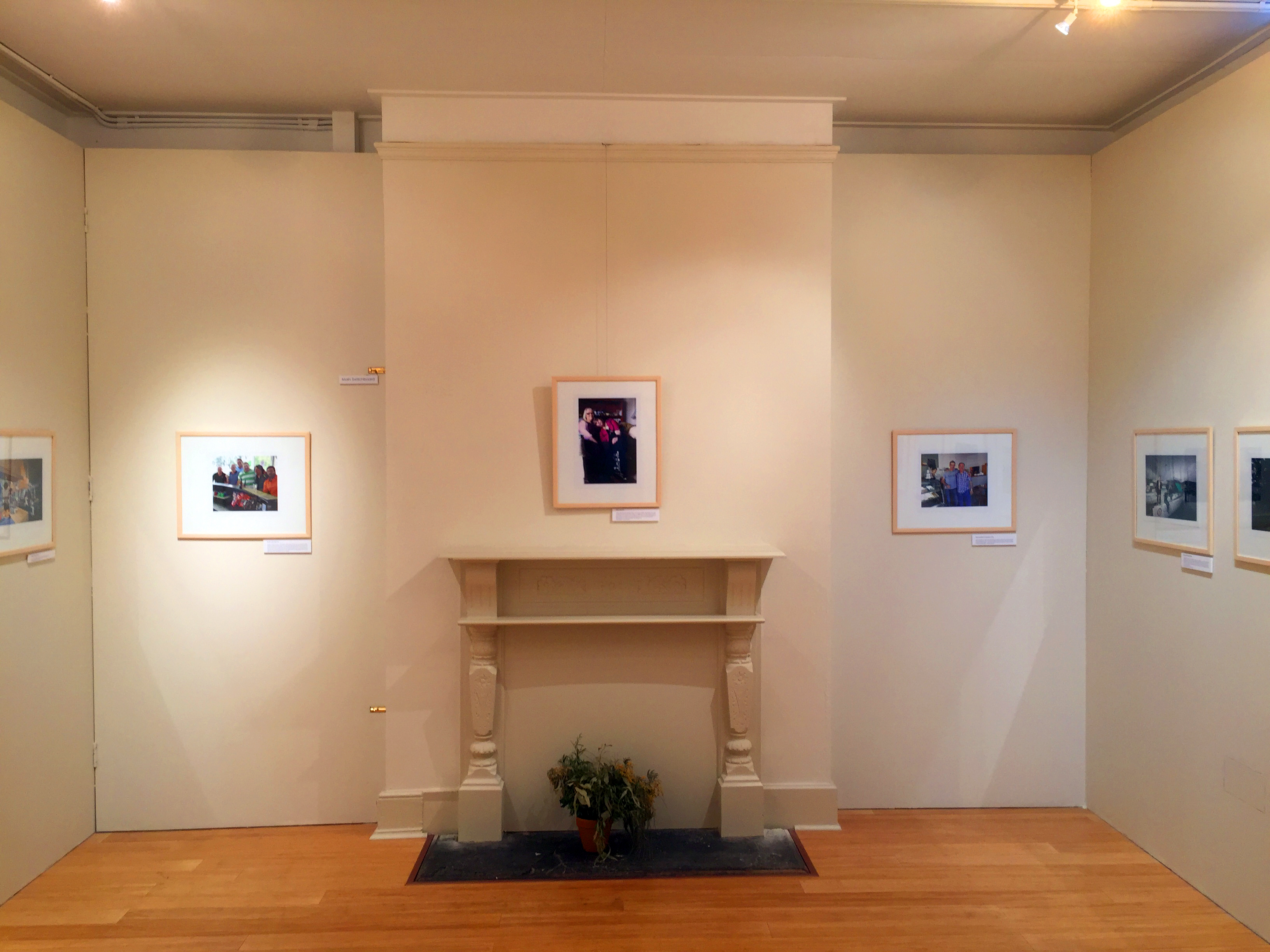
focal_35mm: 29
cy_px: 476
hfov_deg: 61.7
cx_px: 635
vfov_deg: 48.2
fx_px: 1064
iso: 40
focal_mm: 4.15
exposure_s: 1/50
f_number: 2.2
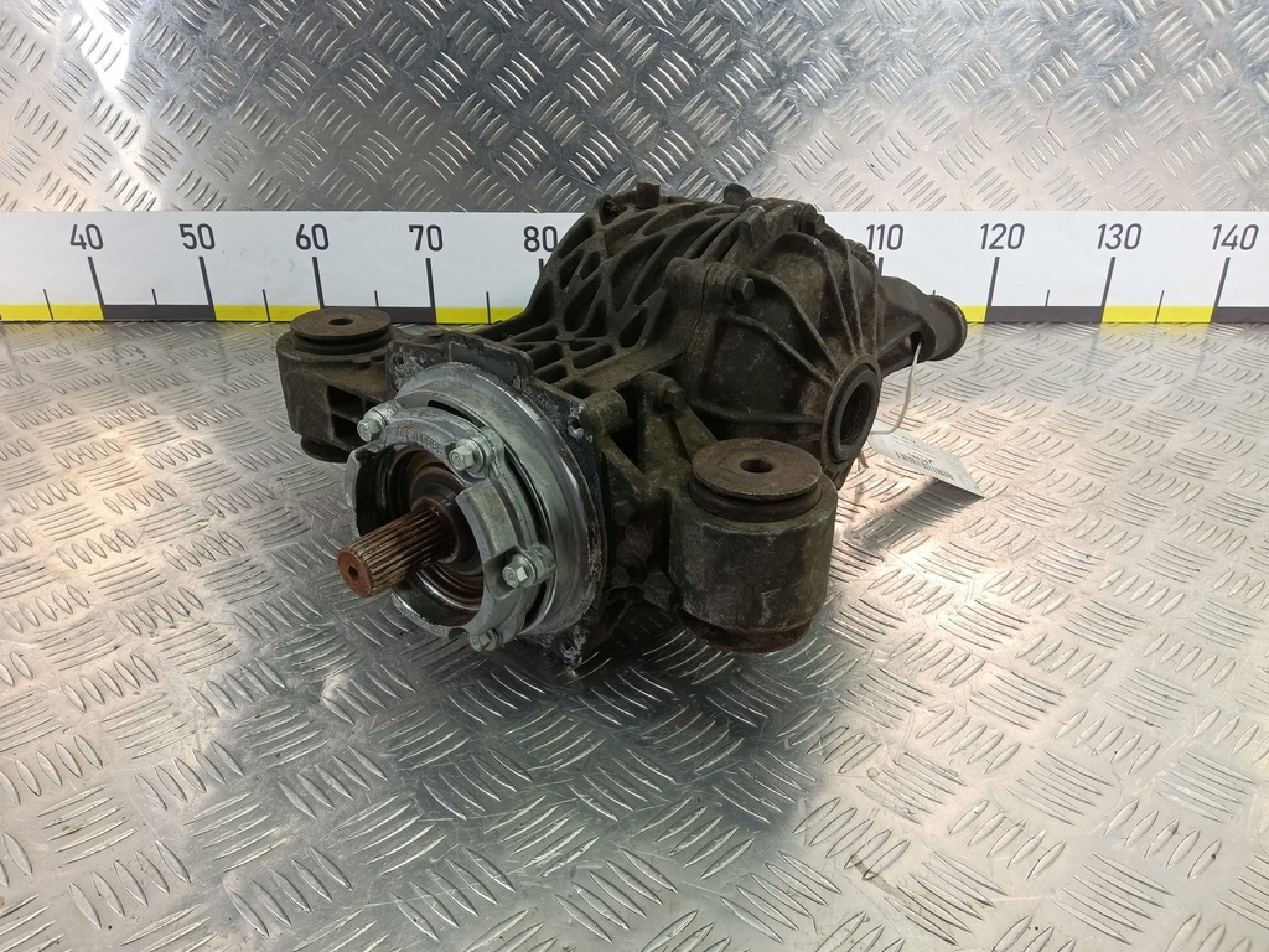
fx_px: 843
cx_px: 634
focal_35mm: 23
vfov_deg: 58.9
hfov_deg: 73.9
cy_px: 476
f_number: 1.6
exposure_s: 1/100
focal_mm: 4.11
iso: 141
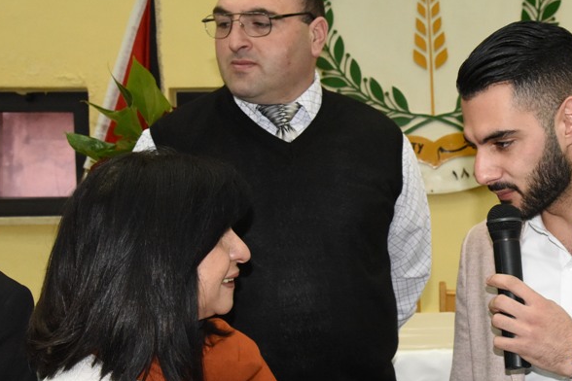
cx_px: 441
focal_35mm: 61
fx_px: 969
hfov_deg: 32.2
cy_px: 234
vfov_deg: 22.2
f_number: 8
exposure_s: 1/200
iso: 6400
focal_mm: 35
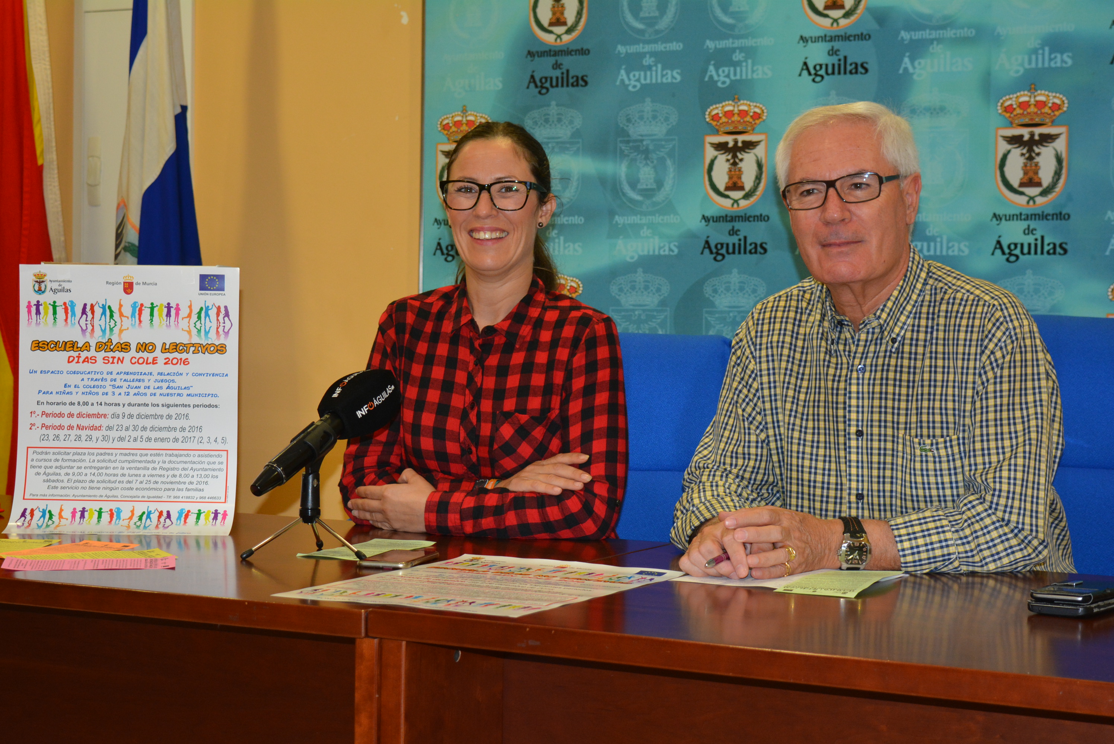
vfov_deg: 19.8
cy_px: 372
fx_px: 2137
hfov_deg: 29.2
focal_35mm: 69
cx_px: 557
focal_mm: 46
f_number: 5
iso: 900
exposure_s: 1/60
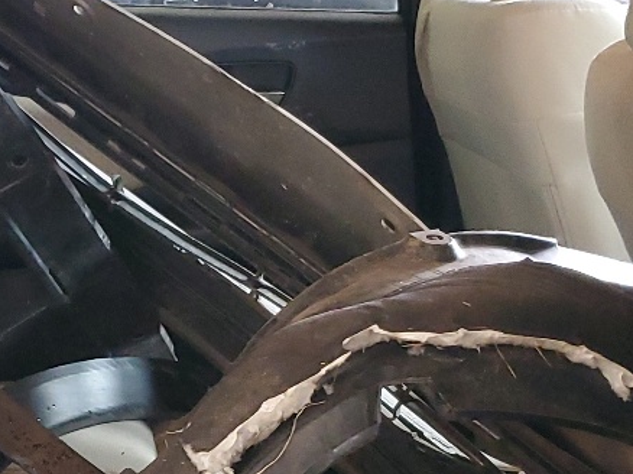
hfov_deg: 20.6
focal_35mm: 95
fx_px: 1736
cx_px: 205
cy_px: 393
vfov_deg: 15.4
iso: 275
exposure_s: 1/60.2
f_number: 1.5
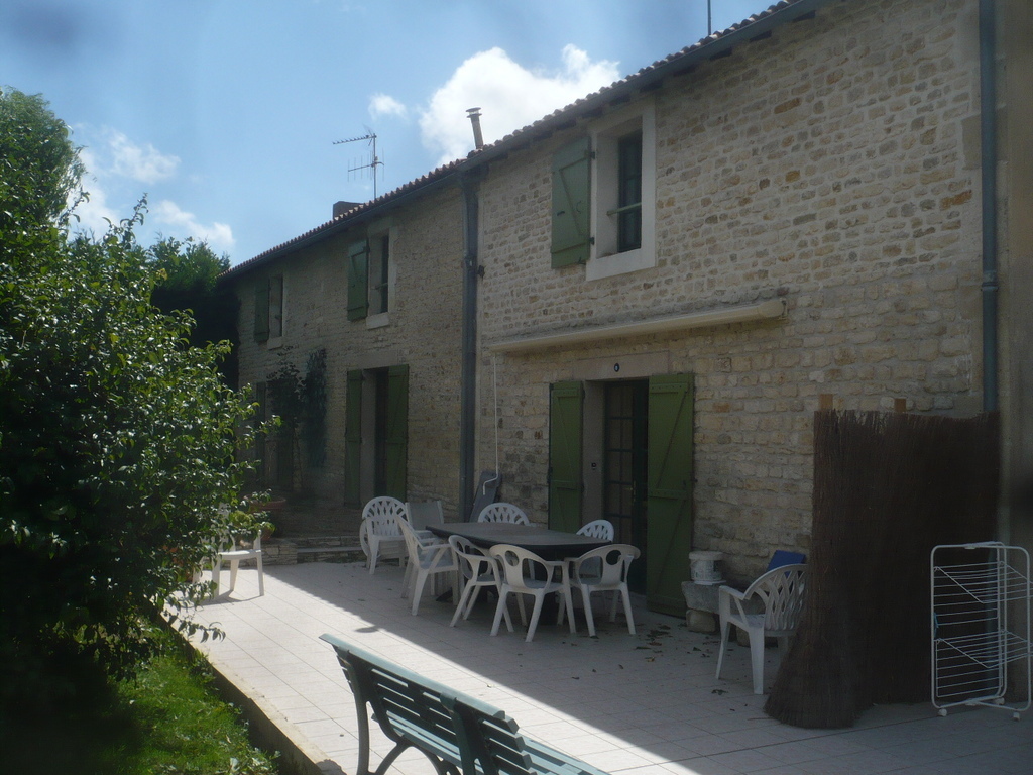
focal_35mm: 35
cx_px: 516
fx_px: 1044
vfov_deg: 40.7
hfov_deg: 52.6
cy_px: 388
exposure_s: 1/400
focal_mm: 5.8
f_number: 8
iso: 100
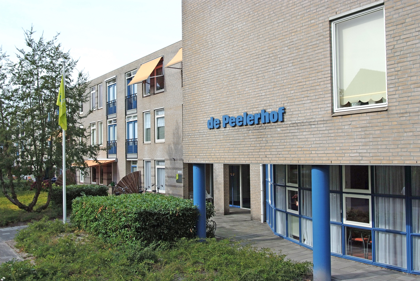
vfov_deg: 37.0
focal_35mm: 36
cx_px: 210
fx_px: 420
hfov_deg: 53.1
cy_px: 140
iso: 200
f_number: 7.1
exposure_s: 1/180
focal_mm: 24
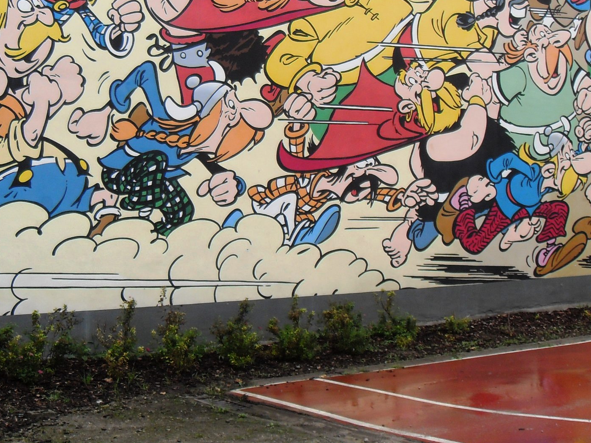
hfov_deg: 30.7
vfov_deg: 23.1
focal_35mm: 63
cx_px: 352
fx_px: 1076
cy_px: 122
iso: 80
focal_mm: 6.3
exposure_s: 1/250
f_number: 2.8
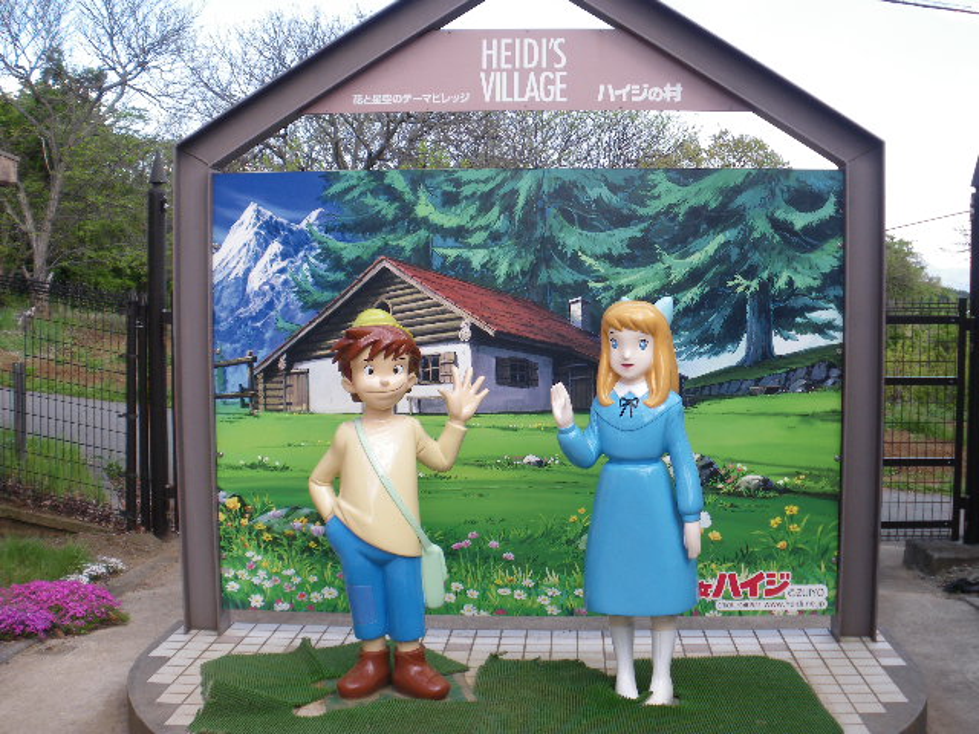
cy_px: 367
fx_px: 1188
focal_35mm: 42
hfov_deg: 44.8
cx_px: 490
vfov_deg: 34.3
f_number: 4
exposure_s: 1/100
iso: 64
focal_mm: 7.5
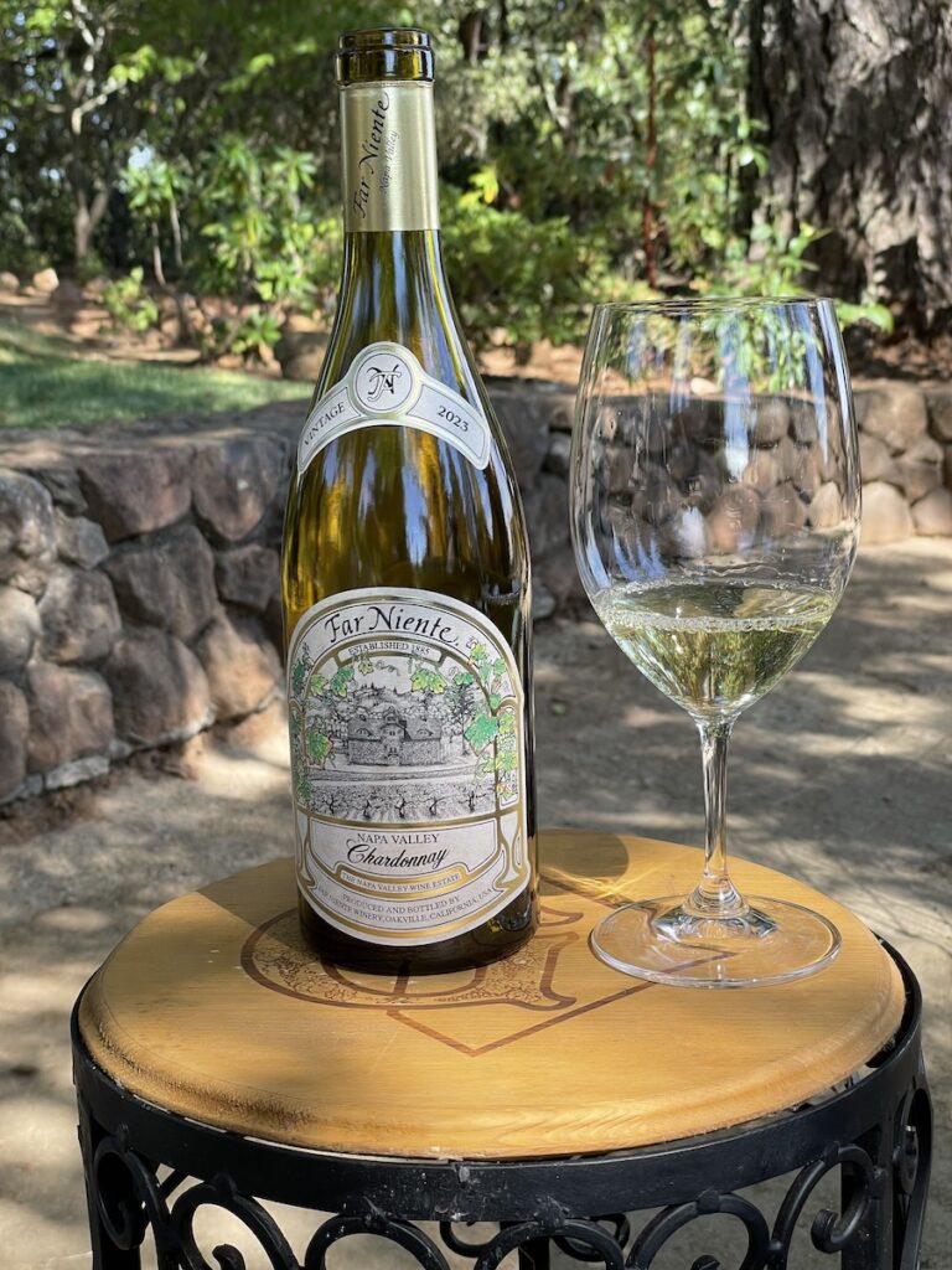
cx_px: 476
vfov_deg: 36.8
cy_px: 635
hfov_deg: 28.0
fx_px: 1907
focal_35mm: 52
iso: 25
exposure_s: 1/194
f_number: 2
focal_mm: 6
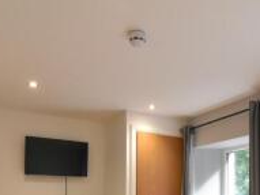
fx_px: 270
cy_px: 192
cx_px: 152
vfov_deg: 36.0
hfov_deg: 51.1
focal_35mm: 36
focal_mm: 10
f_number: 14
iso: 2200
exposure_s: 1/15
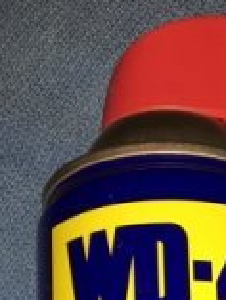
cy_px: 455
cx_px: 385
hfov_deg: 12.4
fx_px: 965
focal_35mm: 111
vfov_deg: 16.2
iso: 25
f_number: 2.2
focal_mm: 4.15
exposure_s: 1/43
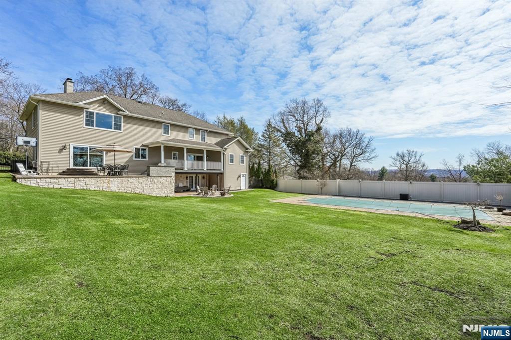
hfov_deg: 96.8
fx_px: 227
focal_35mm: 16
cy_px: 170
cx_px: 256
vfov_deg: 73.7
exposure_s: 1/250
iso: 100
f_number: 9
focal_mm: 16
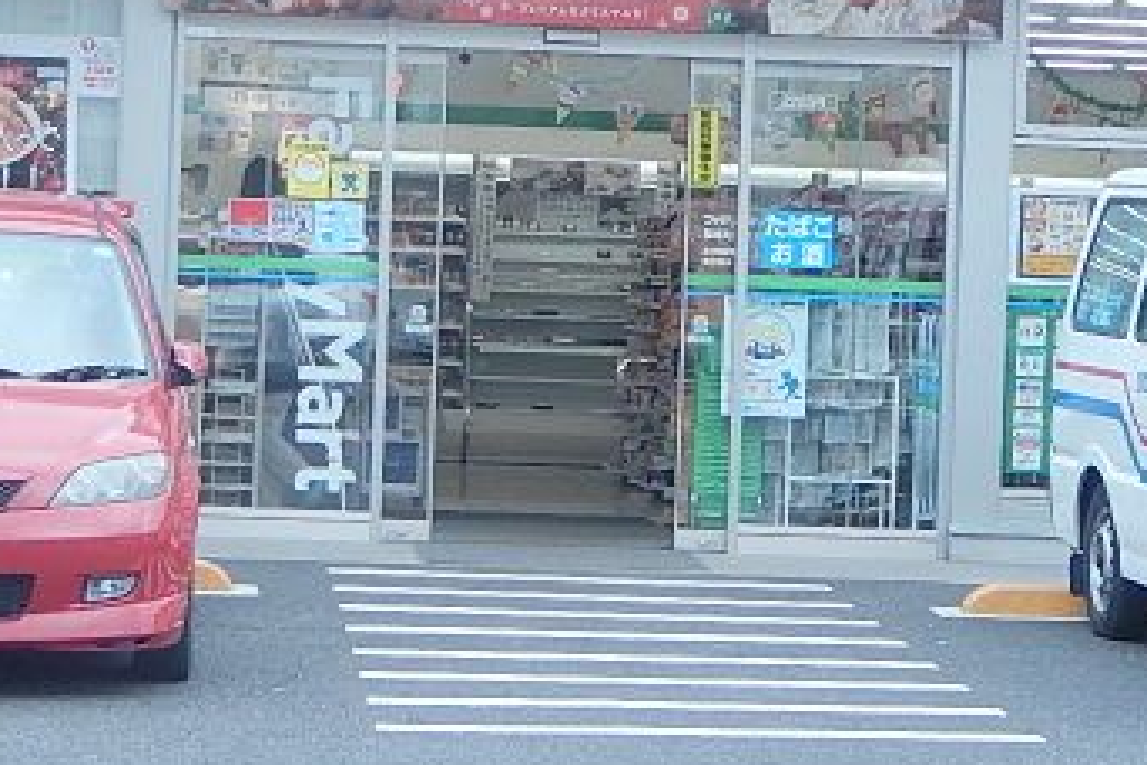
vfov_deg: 8.4
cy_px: 101
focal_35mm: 163
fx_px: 5193
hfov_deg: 12.6
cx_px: 580
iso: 125
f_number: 4.8
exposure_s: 1/100
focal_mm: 12
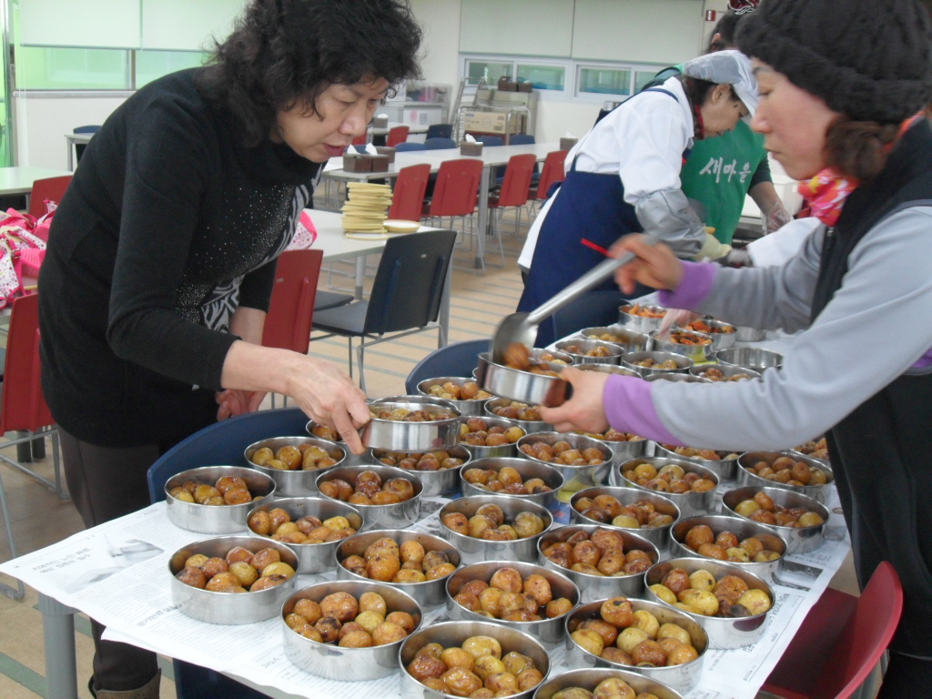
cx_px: 466
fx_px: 1077
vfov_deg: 36.0
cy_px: 350
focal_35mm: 40
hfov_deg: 46.8
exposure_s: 1/30
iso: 200
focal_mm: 7
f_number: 3
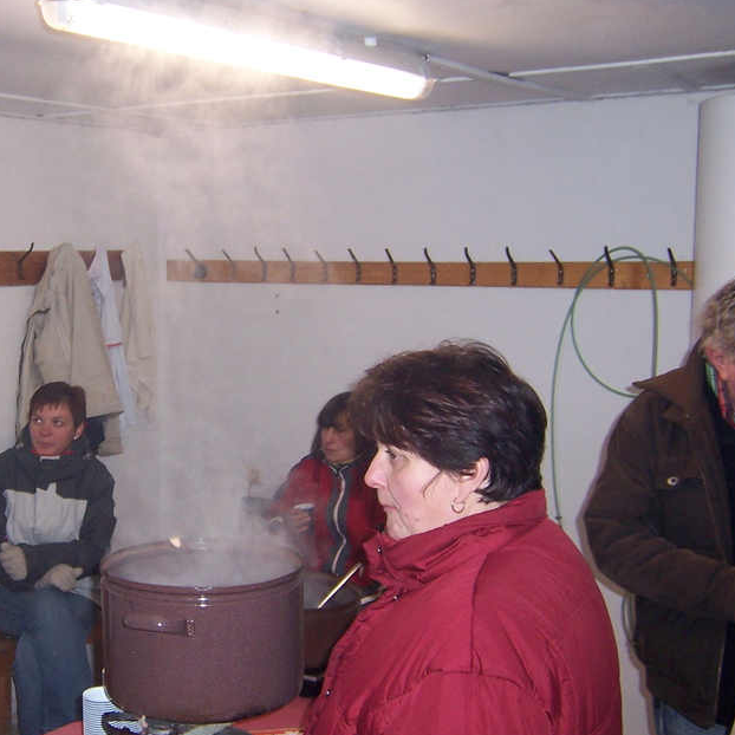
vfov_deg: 35.3
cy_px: 393
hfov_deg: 34.4
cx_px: 157
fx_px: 1153
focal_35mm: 48
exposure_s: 1/60
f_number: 2.8
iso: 140
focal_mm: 5.5
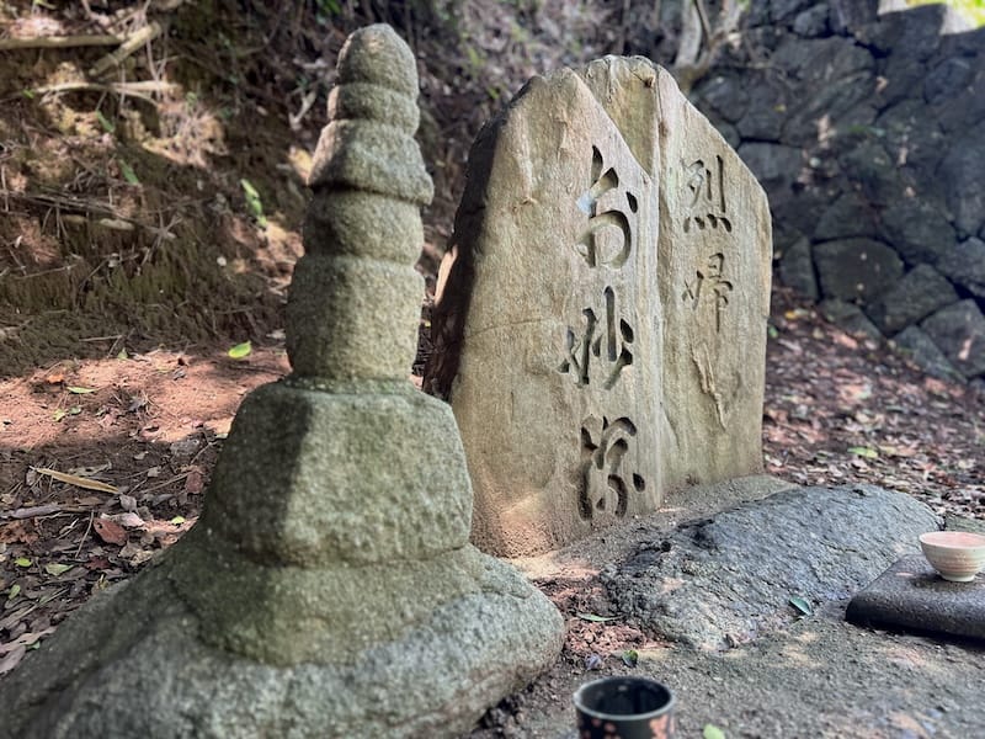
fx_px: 740
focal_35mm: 26
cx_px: 492
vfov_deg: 53.1
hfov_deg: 67.3
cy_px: 370
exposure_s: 1/60
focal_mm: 5.7
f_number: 1.5
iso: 160
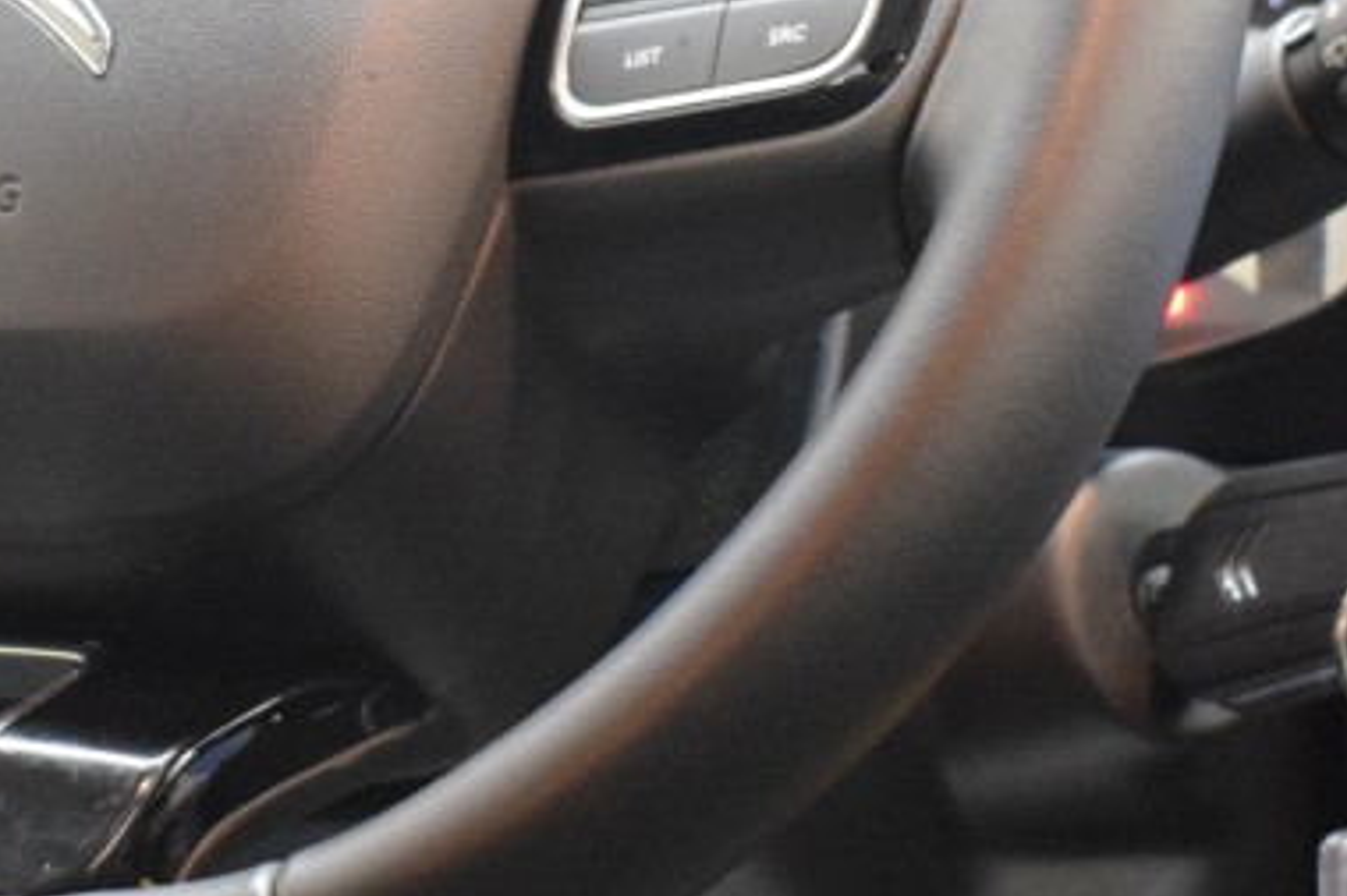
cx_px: 354
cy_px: 542
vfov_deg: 8.6
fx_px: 5983
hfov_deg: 12.8
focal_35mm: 160
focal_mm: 27
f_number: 4
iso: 3200
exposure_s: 1/25
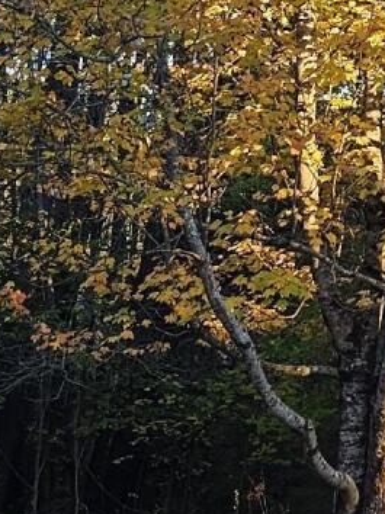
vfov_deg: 14.4
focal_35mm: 130
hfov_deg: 10.7
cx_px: 676
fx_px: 1930
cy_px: -199
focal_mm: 6.3
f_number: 1.7
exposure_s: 1/180
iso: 32
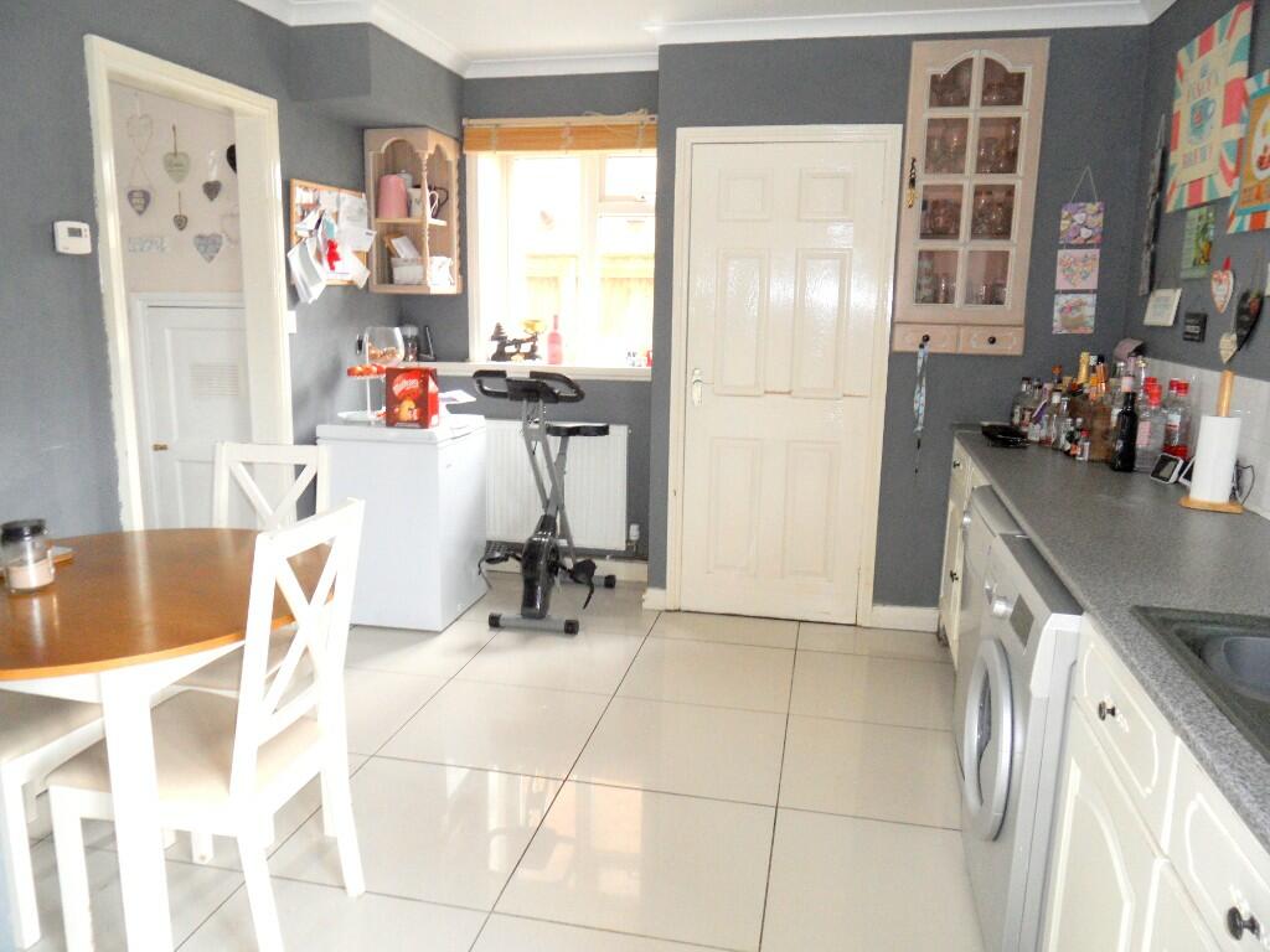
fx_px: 881
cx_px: 635
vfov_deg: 56.8
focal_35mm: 24
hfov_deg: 71.6
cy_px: 476
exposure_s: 1/30
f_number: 3.2
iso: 100
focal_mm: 3.9
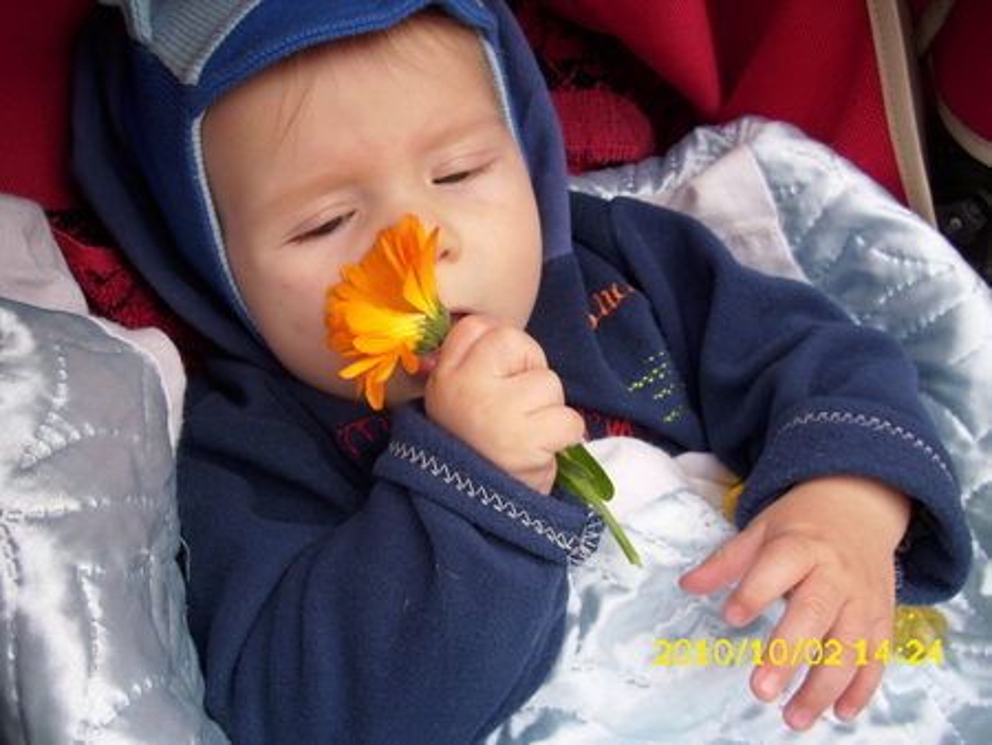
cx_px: 496
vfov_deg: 45.5
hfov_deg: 58.3
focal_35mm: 31
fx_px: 889
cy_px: 372
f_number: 2.8
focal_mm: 6.2
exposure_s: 1/85
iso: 50
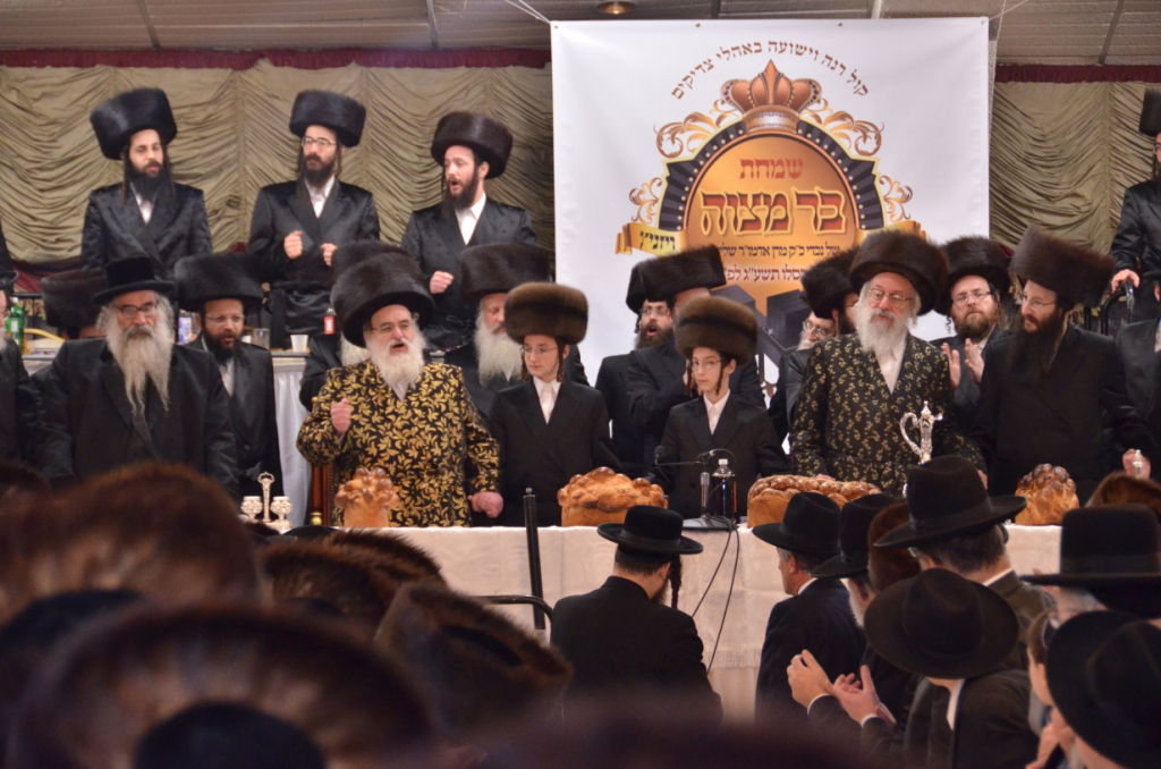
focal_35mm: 142
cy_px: 384
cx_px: 580
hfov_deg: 14.4
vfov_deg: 9.6
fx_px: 4586
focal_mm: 95
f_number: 5.6
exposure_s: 1/100
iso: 1600
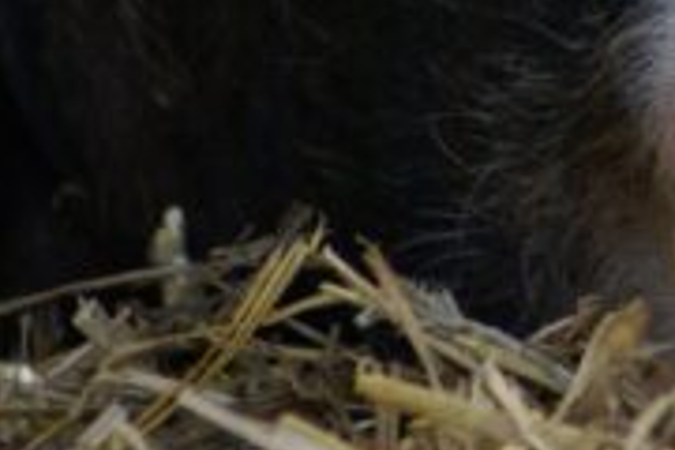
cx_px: 758
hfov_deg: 2.3
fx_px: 16911
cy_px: -158
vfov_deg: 1.5
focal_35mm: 902
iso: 400
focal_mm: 180
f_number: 4.5
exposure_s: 1/160
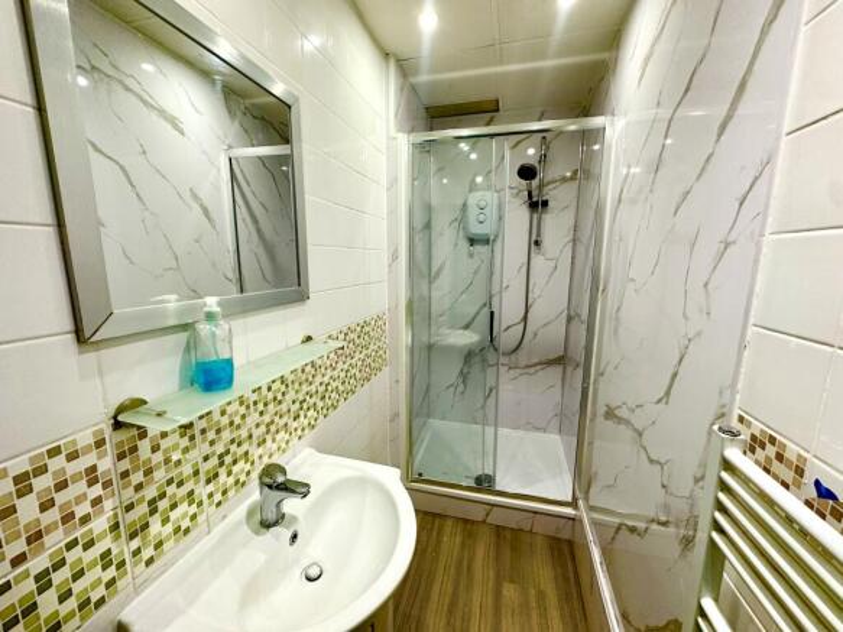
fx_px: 341
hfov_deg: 102.1
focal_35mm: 14
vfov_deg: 85.7
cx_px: 422
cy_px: 316
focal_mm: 2.22
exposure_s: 1/100
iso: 320
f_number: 2.2
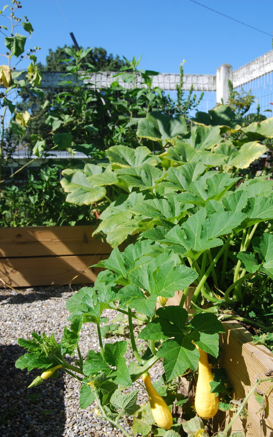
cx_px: 139
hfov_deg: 34.4
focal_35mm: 37
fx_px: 440
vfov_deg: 52.7
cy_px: 219
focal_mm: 24
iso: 100
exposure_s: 1/200
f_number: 7.1
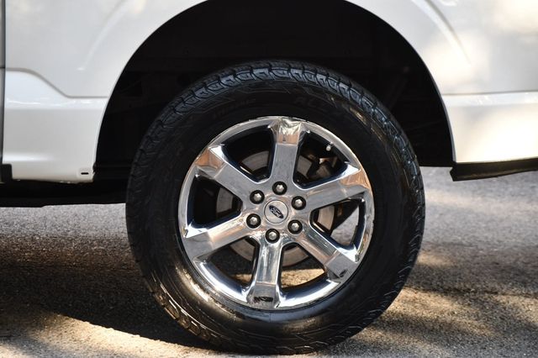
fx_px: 2464
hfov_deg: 12.5
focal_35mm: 165
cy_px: 179
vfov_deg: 8.3
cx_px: 269
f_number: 4.8
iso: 560
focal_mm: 110
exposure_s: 1/250
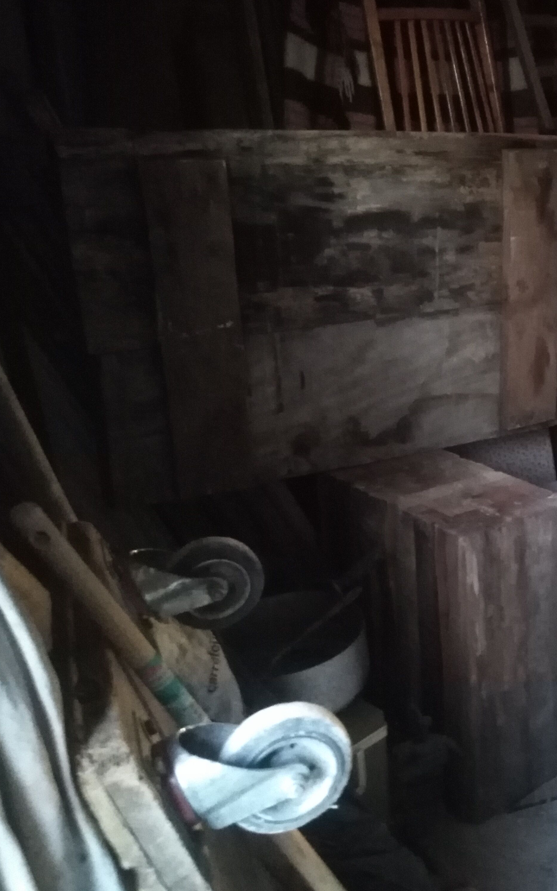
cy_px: 445
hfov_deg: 31.9
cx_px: 552
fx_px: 899
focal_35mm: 37
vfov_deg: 52.7
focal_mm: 3.83
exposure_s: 1/12
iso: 4118
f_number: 2.2
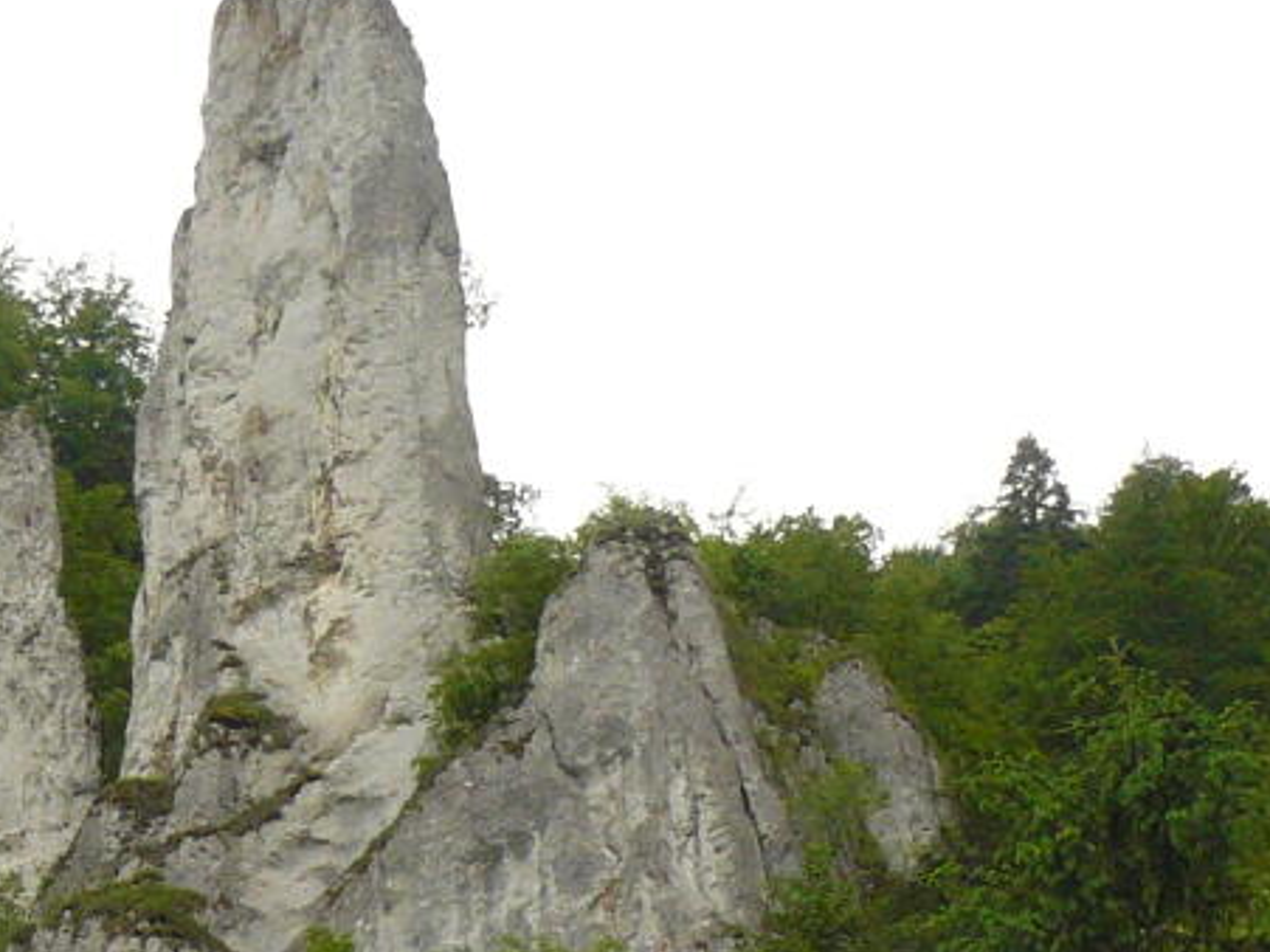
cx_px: -144
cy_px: 1169
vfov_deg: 12.5
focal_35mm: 115
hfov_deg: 16.6
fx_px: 4218
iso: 200
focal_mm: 6
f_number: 5
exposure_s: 1/250
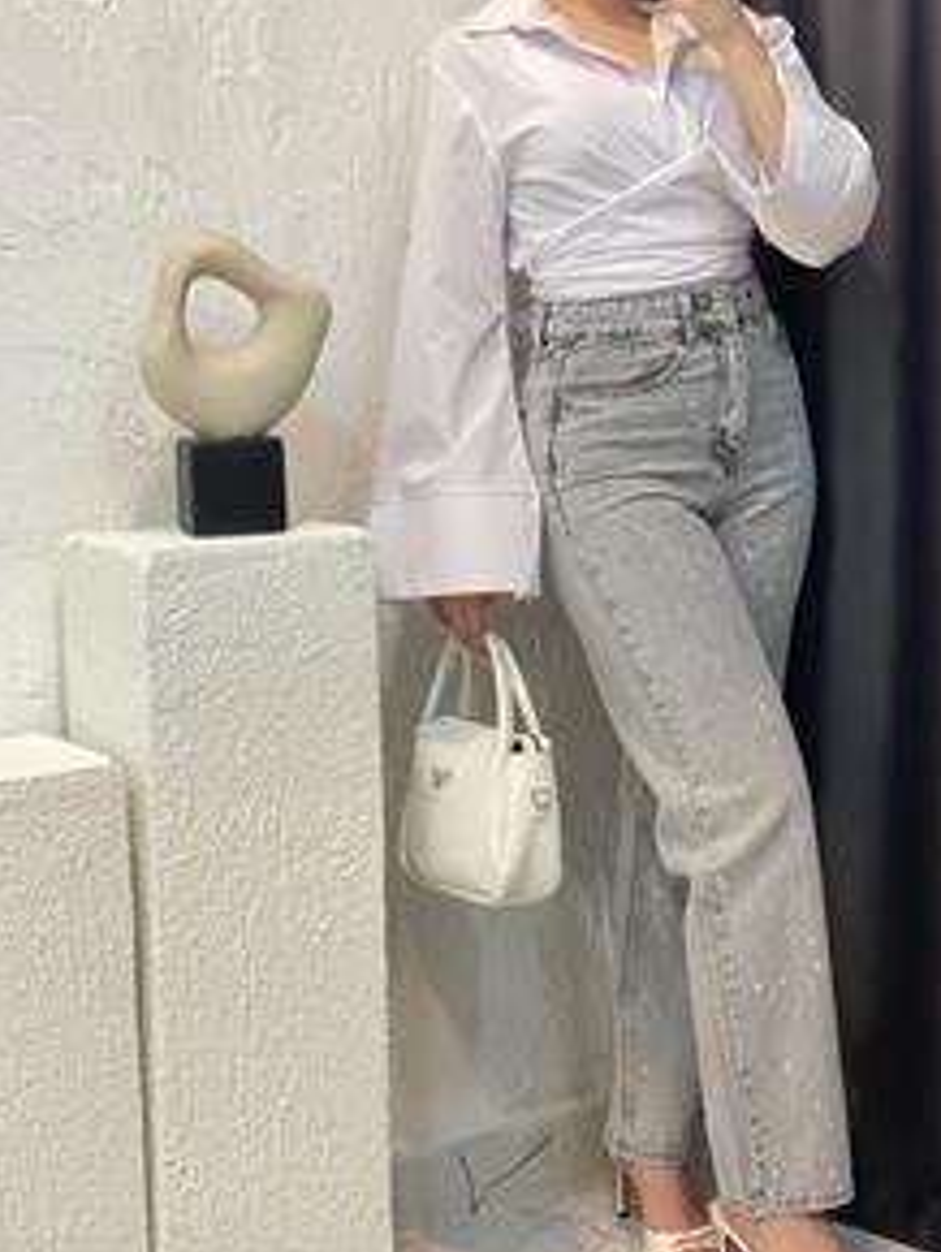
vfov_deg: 26.2
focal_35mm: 74
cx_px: 591
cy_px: 460
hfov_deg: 19.9
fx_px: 2678
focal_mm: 6
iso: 125
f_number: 2
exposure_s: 1/100
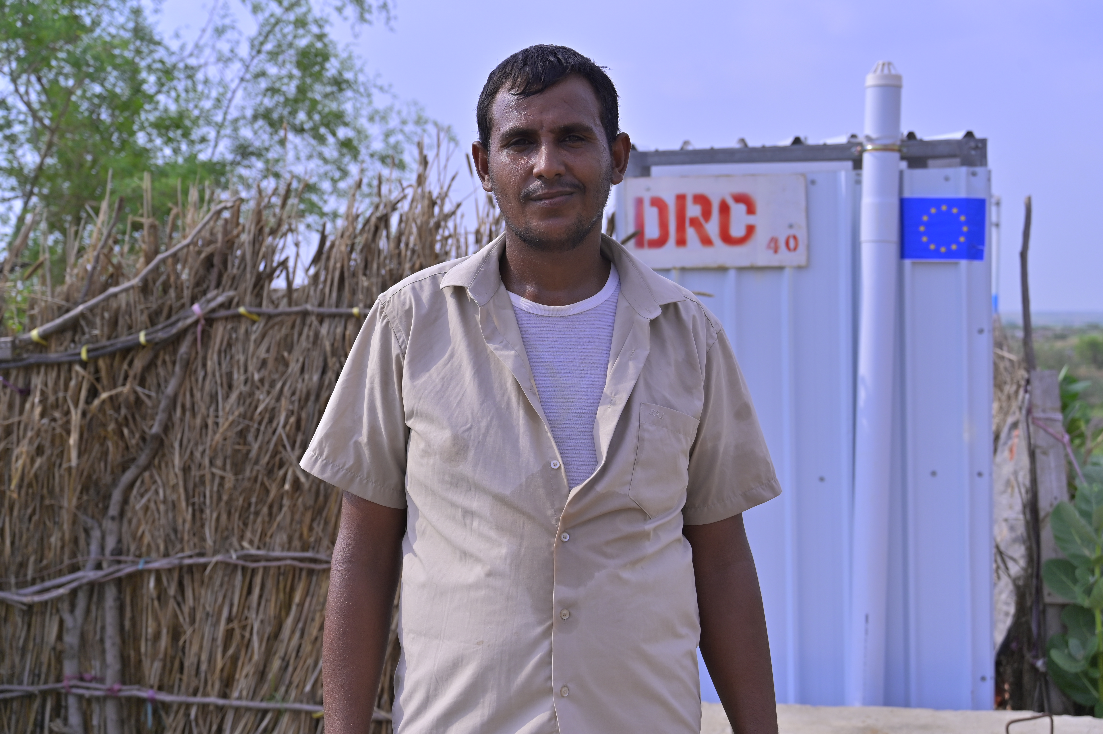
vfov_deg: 30.5
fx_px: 1347
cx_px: 552
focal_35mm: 44
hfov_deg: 44.5
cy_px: 367
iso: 200
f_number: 5
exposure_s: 1/2000
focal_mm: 44
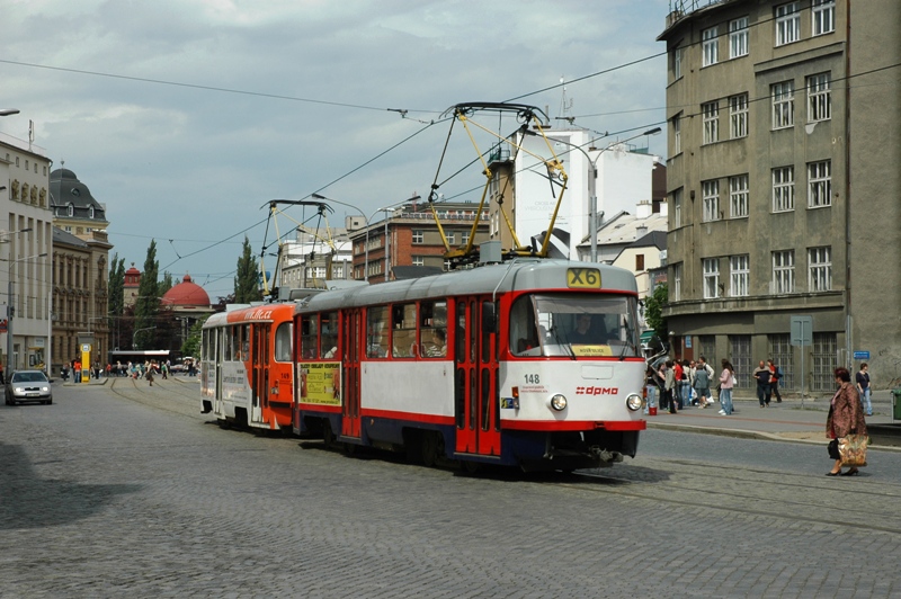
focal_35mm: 69
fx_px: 1725
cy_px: 300
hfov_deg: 29.3
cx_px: 450
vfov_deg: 19.7
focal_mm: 46
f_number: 9
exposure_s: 1/640
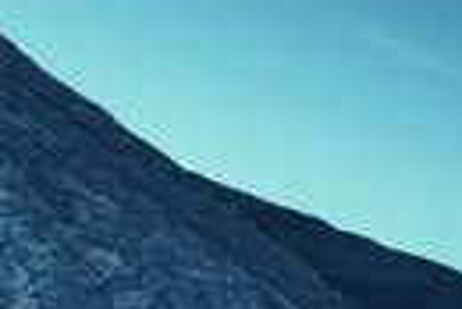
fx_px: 13323
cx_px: -867
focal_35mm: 1037
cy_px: 112
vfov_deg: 1.3
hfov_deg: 2.0
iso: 100
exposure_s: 1/800
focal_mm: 135
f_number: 7.1
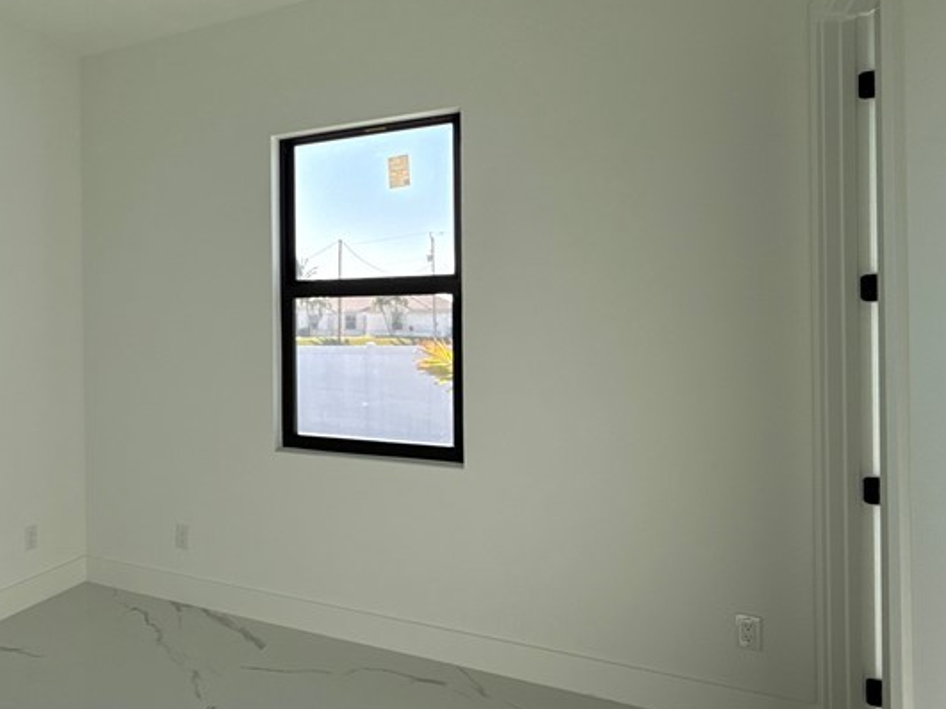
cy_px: 317
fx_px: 738
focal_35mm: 27
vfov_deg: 51.2
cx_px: 212
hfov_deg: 60.9
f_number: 2.2
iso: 64
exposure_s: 1/559
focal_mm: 2.22
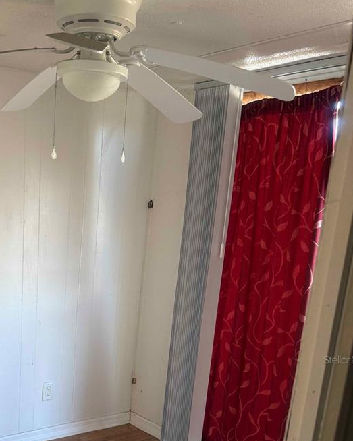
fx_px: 562
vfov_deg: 40.9
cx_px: 67
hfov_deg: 33.8
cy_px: 359
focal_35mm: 43
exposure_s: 1/60
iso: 160
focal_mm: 6.76
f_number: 1.78
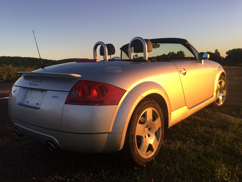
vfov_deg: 48.2
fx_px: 203
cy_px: 91
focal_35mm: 29
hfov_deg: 61.7
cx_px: 121
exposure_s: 1/353
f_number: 2.2
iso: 25
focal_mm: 4.15
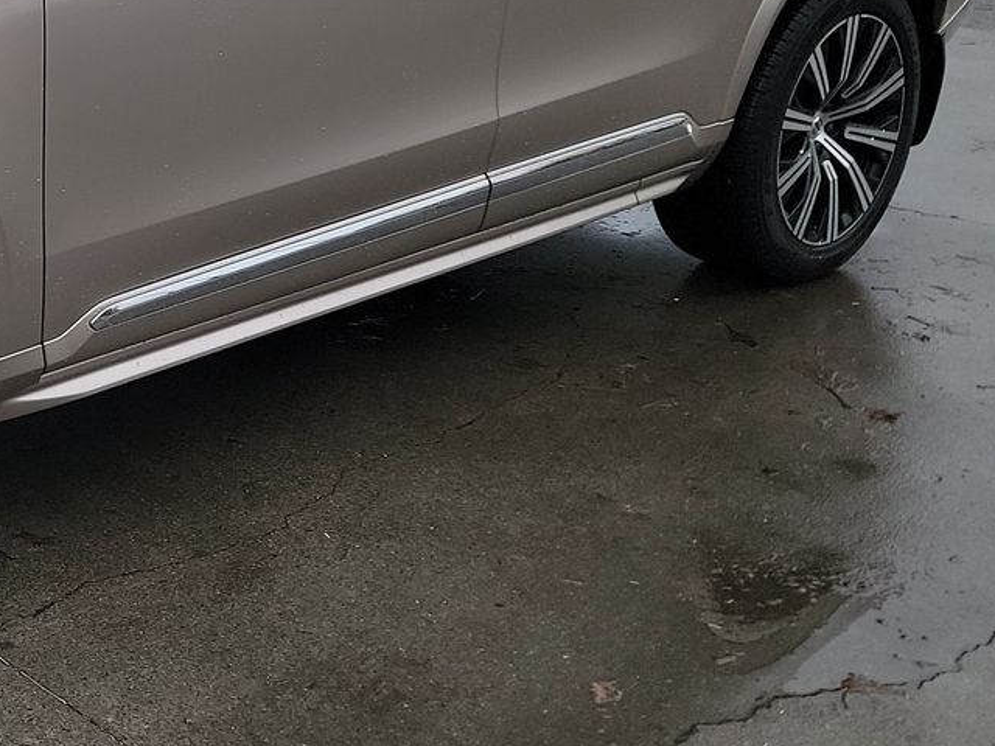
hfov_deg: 28.5
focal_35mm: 60
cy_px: 40
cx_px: -157
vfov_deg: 23.6
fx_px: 1725
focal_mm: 6.7
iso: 90
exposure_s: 1/59
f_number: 1.8
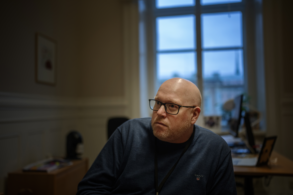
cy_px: 98
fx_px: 285
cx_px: 146
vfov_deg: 37.9
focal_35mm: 35
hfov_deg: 54.4
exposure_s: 1/400
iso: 400
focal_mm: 35
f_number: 1.4
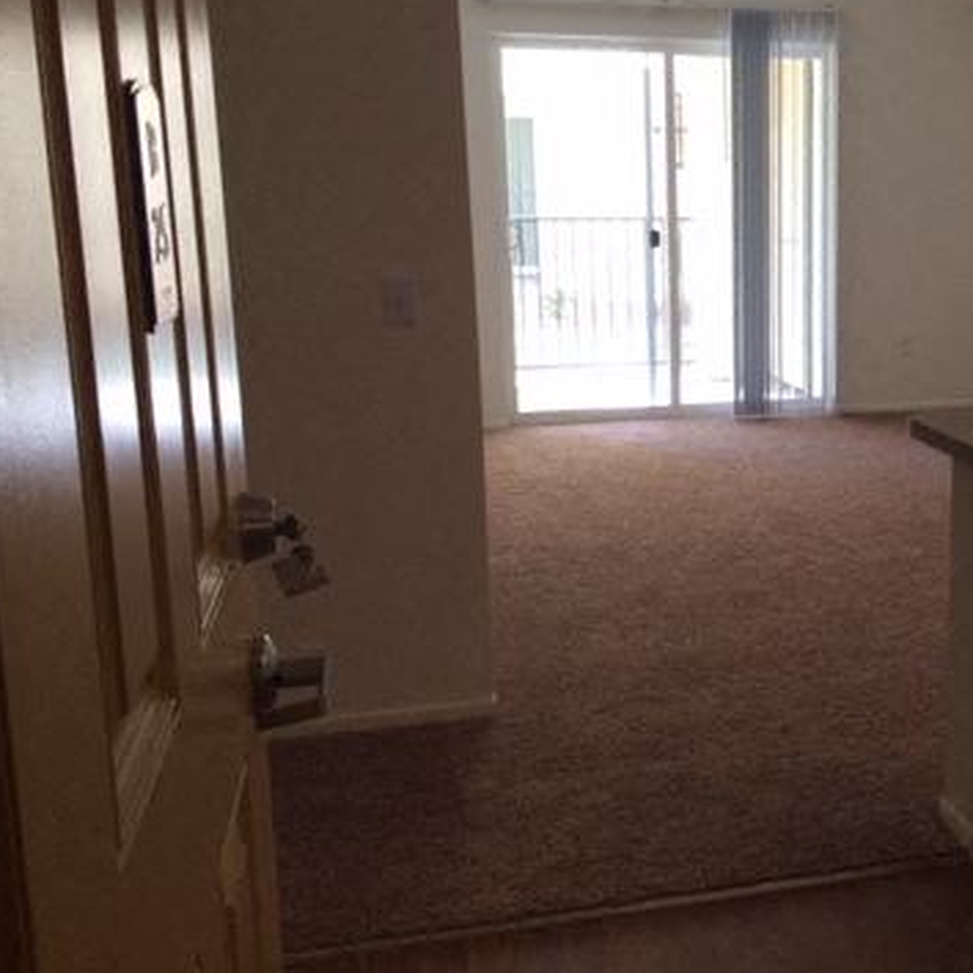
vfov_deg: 35.4
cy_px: 492
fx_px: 1526
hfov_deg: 34.0
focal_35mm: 48
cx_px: 822
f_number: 2.2
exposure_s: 1/40
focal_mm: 4.12
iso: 40
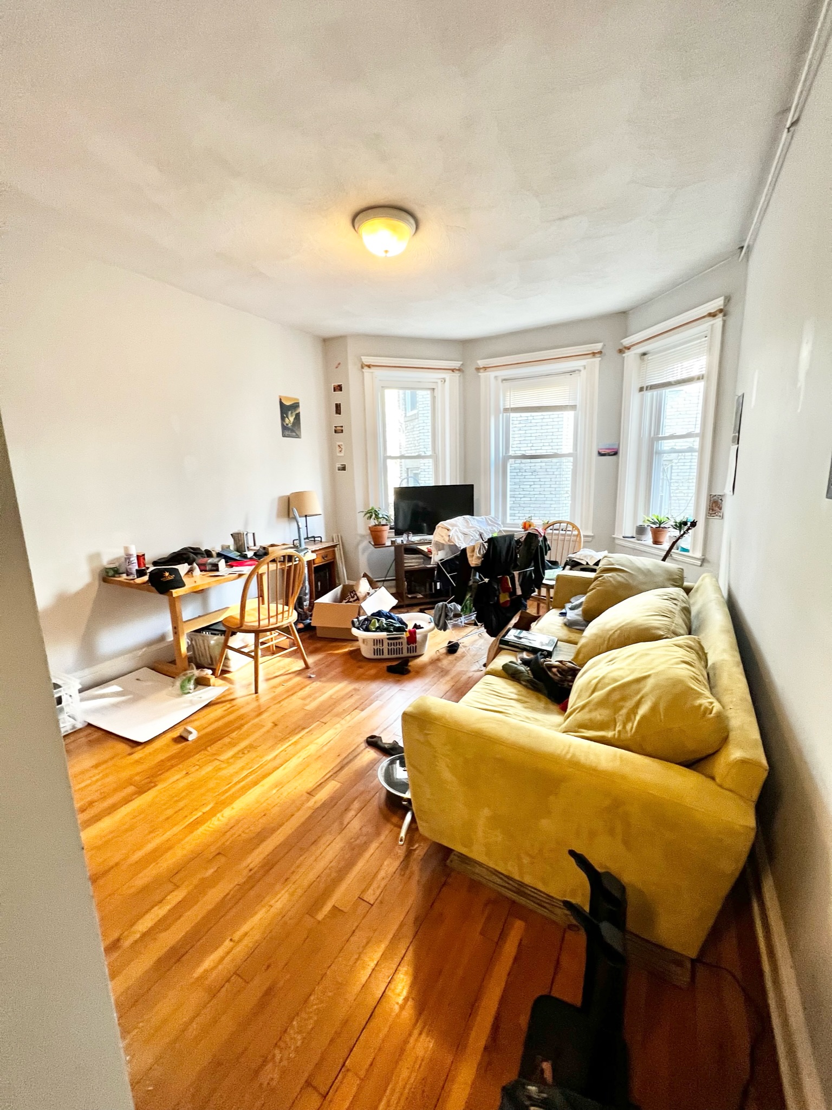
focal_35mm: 13
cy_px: 555
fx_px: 417
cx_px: 416
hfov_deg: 89.9
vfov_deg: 106.2
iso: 250
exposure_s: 1/60
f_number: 1.8
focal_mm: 1.57
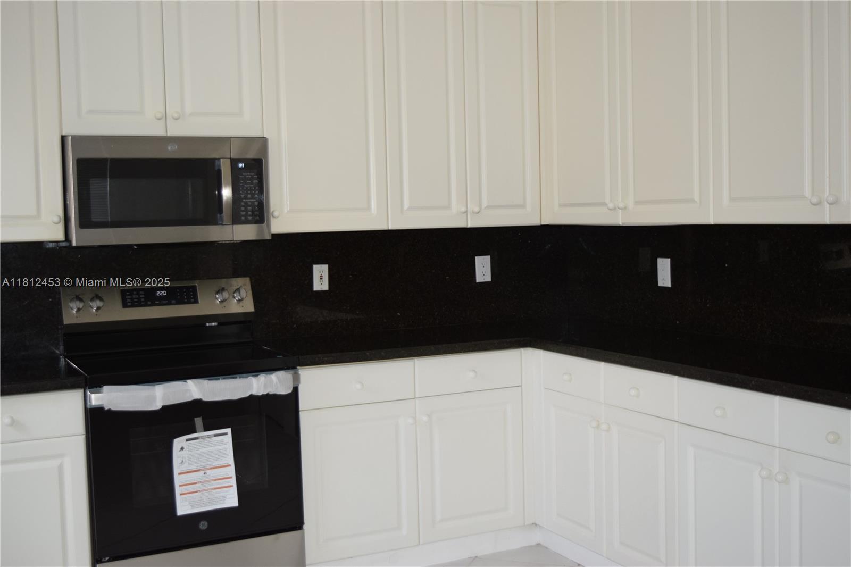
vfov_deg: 30.8
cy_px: 284
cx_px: 426
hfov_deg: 45.0
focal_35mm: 44
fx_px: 1028
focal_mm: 29
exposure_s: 1/80
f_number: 4.5
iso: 800
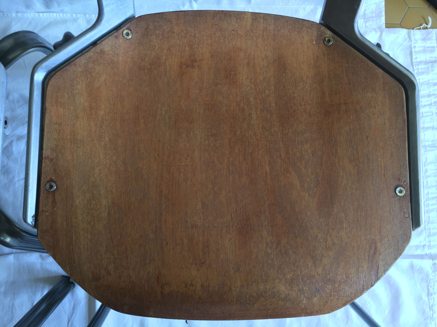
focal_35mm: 29
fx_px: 366
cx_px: 218
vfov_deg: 48.2
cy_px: 164
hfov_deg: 61.7
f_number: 2.2
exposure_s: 1/50
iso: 32
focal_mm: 4.15
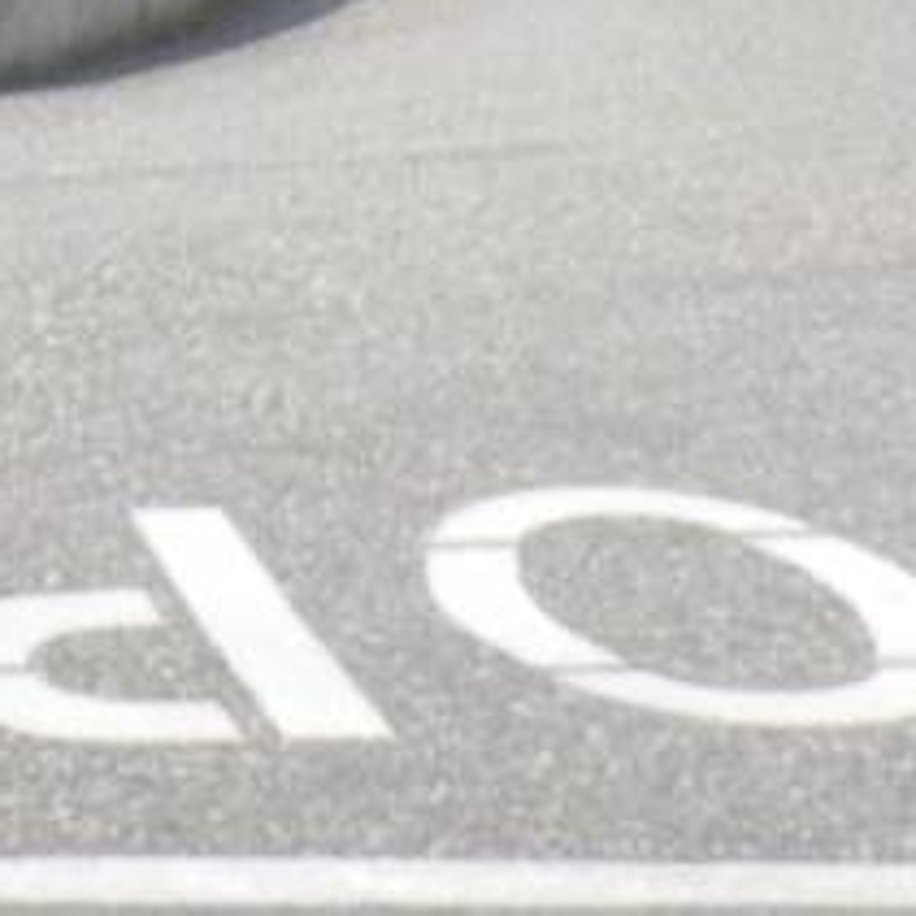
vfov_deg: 5.9
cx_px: -369
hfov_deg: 6.2
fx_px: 8413
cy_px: -1541
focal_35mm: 281
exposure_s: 1/250
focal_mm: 6.2
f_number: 6.3
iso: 80
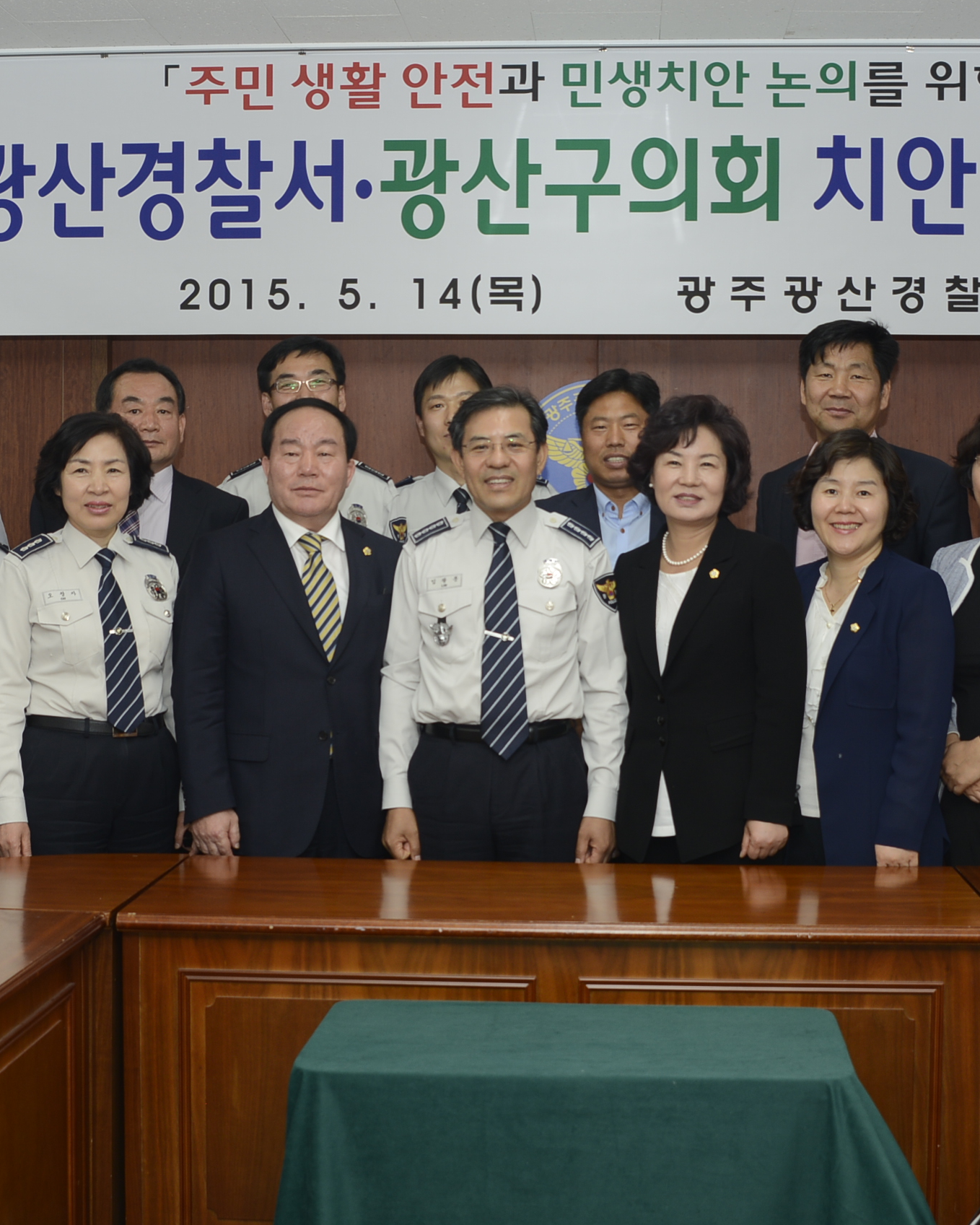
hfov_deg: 26.7
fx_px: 2066
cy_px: 573
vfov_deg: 33.0
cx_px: 494
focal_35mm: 57
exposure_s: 1/60
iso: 200
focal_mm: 28
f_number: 5
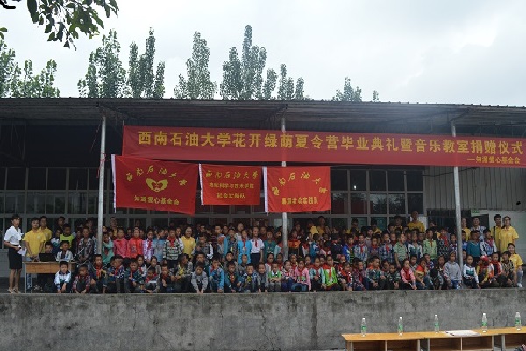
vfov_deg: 43.6
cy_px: 176
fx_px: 438
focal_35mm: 30
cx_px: 263
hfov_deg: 61.9
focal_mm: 20
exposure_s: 1/200
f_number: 7.1
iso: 100
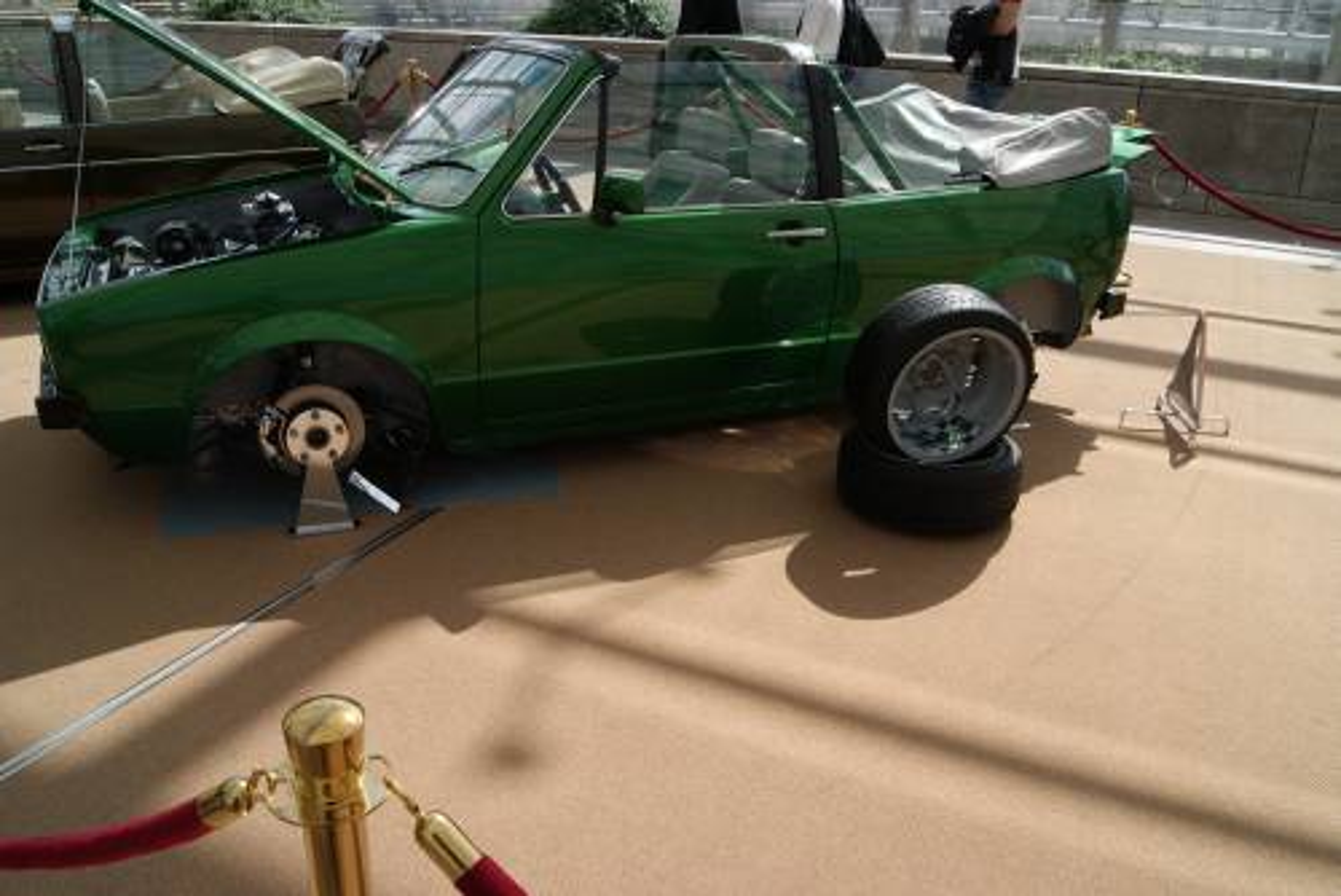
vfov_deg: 43.7
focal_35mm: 30
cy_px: 448
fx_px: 1118
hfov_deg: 61.9
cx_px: 670
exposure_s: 1/100
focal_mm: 20
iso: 100
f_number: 10
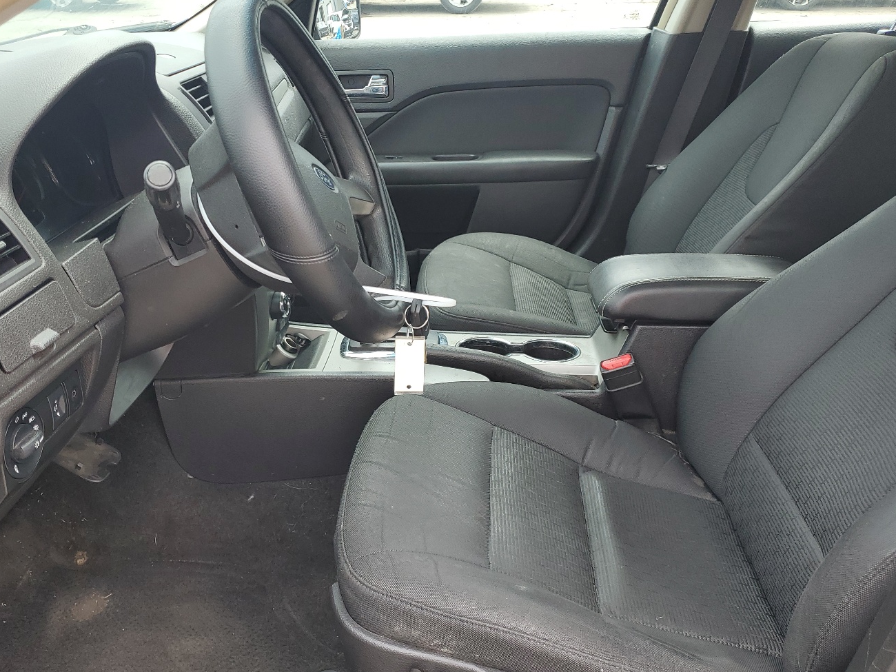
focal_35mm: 32
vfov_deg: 44.2
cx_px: 400
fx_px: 828
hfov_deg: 56.7
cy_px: 335
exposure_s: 1/500
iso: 50
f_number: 1.5
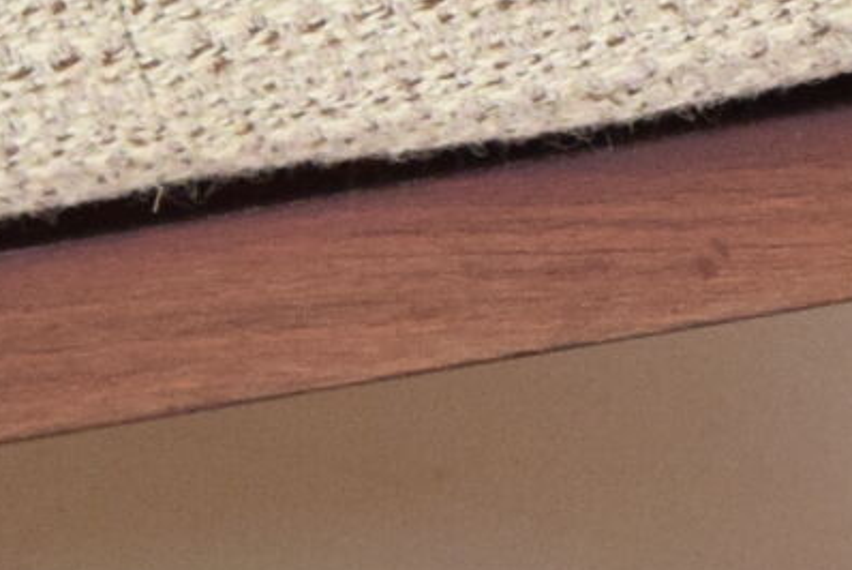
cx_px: 1406
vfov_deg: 6.7
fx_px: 4808
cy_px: -328
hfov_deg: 9.7
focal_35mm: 203
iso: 1600
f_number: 6.3
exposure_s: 1/160
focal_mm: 18
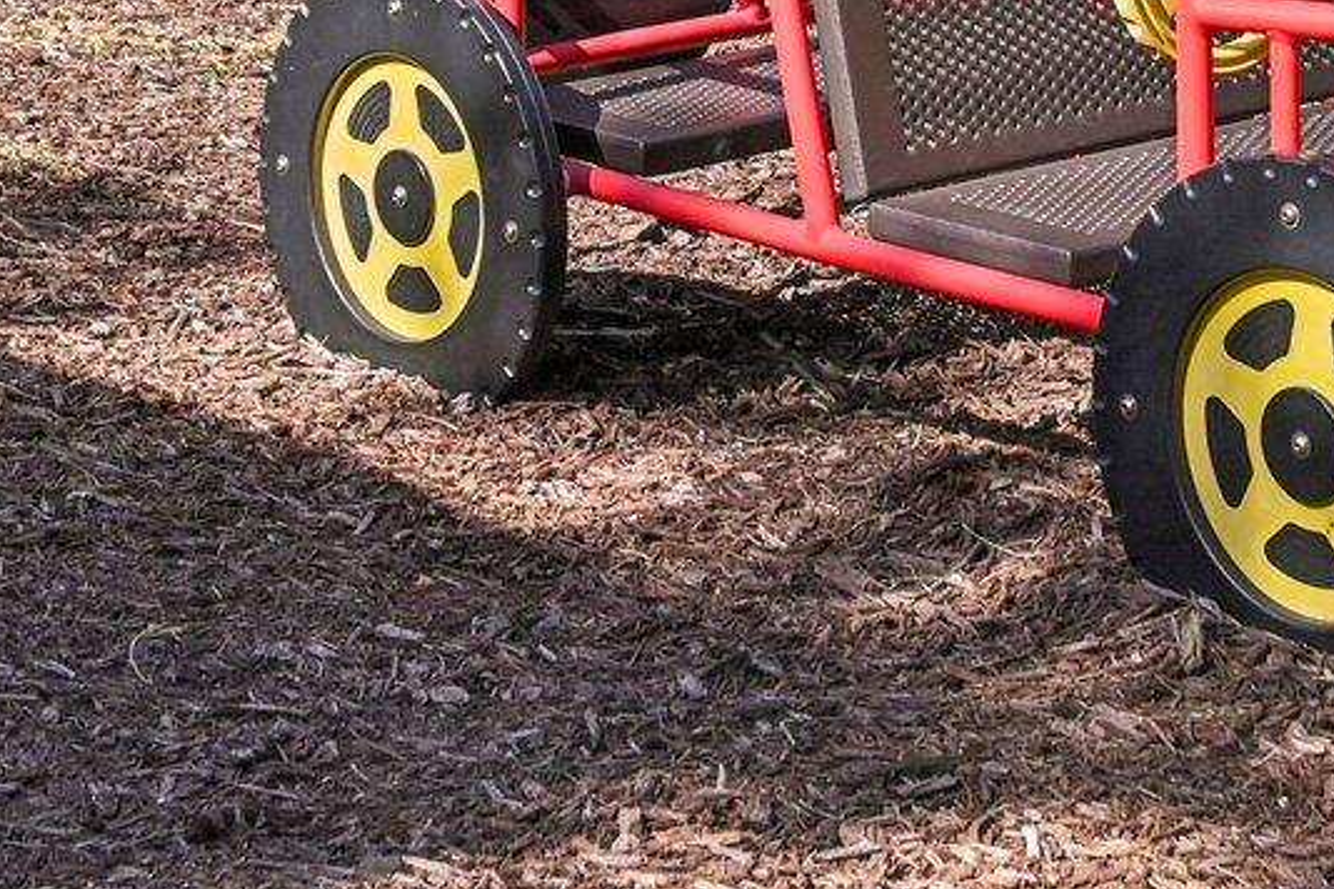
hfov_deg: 17.6
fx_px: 4261
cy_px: -381
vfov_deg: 11.5
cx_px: 1109
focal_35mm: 115
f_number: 6.3
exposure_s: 1/800
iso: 320
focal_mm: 30
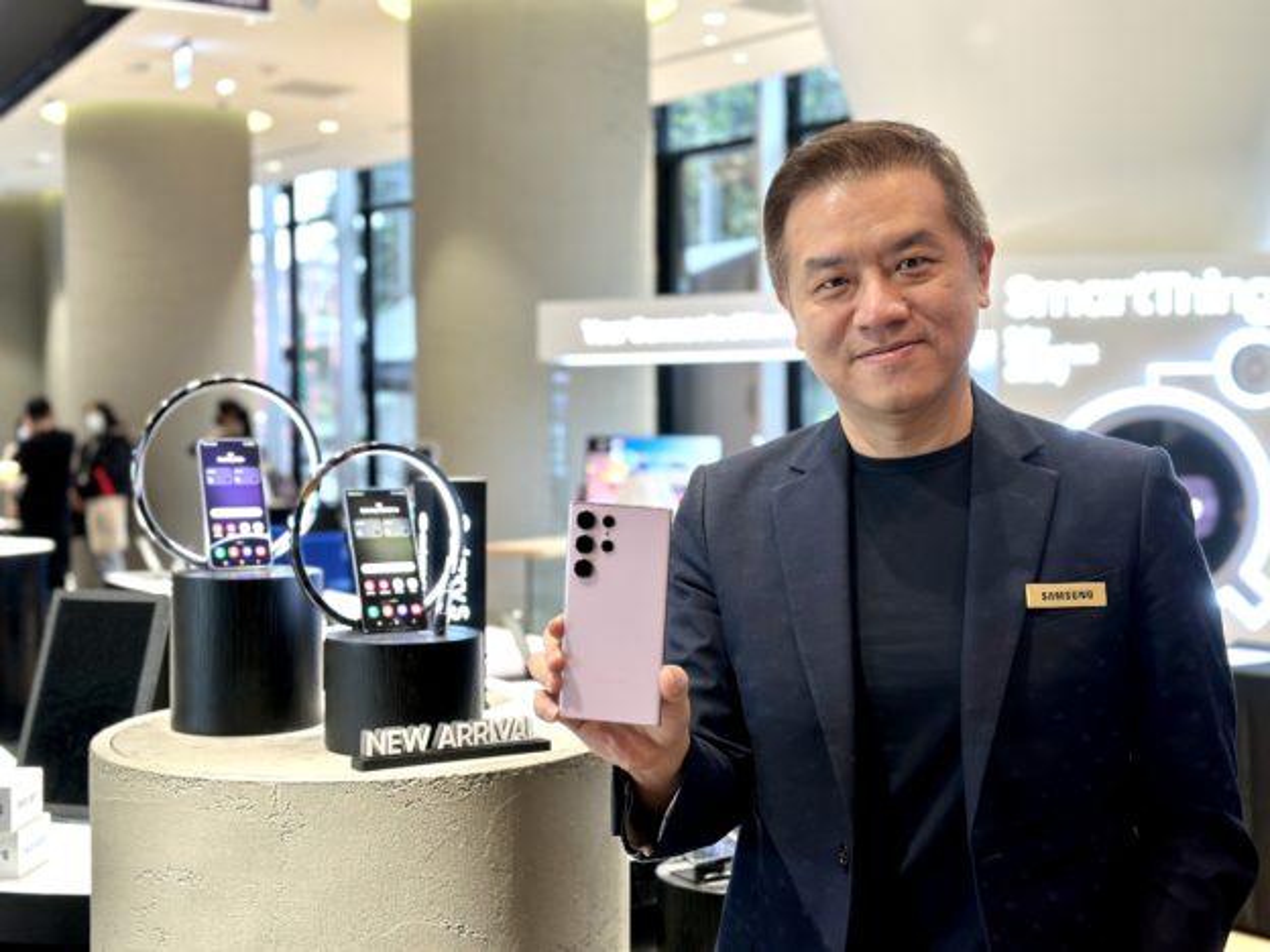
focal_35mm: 48
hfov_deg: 39.7
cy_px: 476
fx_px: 1761
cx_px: 635
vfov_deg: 30.3
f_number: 1.78
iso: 80
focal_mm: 6.86
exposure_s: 1/52
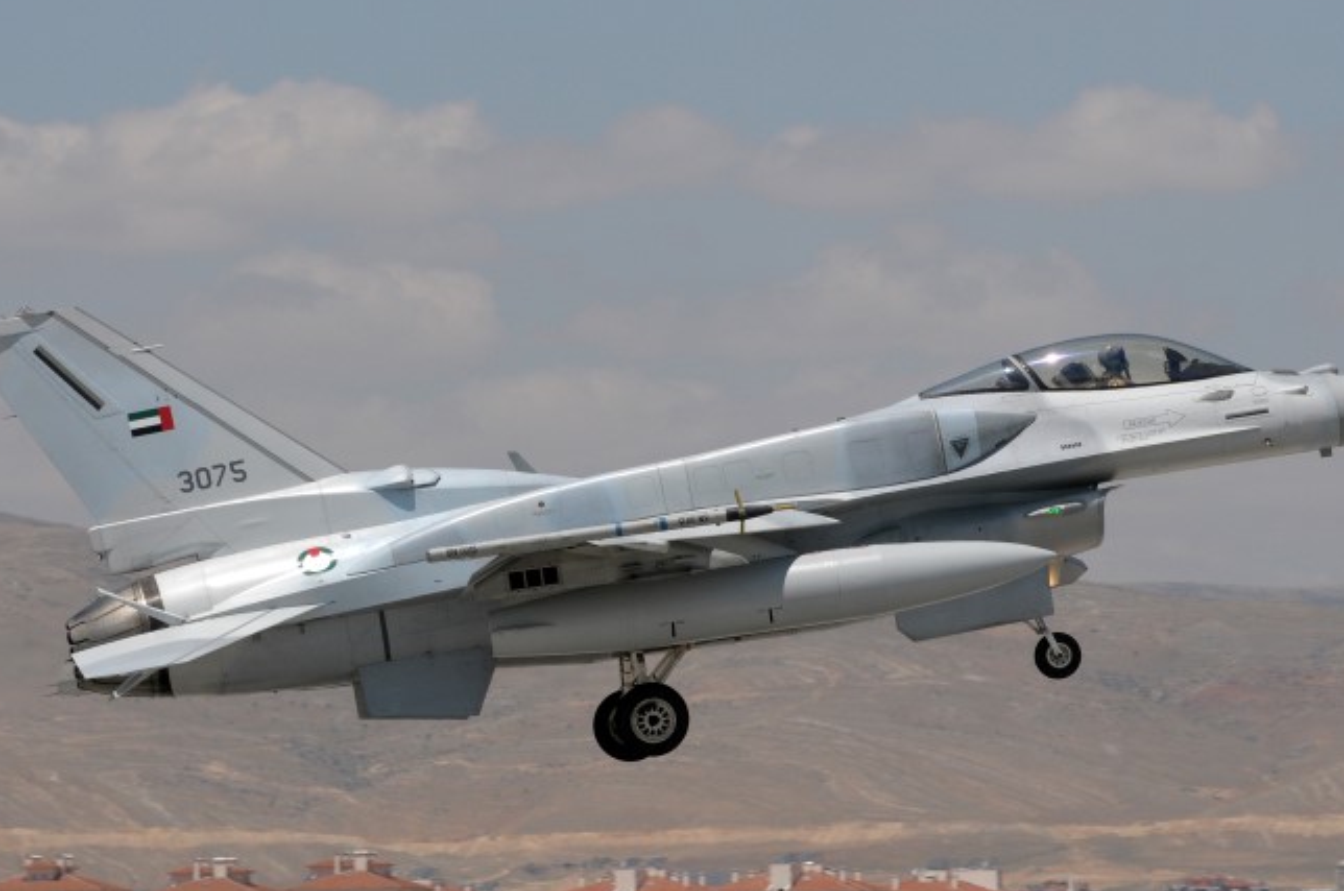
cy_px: 487
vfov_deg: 5.2
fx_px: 9727
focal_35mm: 261
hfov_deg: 7.9
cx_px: 735
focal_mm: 140
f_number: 9
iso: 400
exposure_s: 1/2000
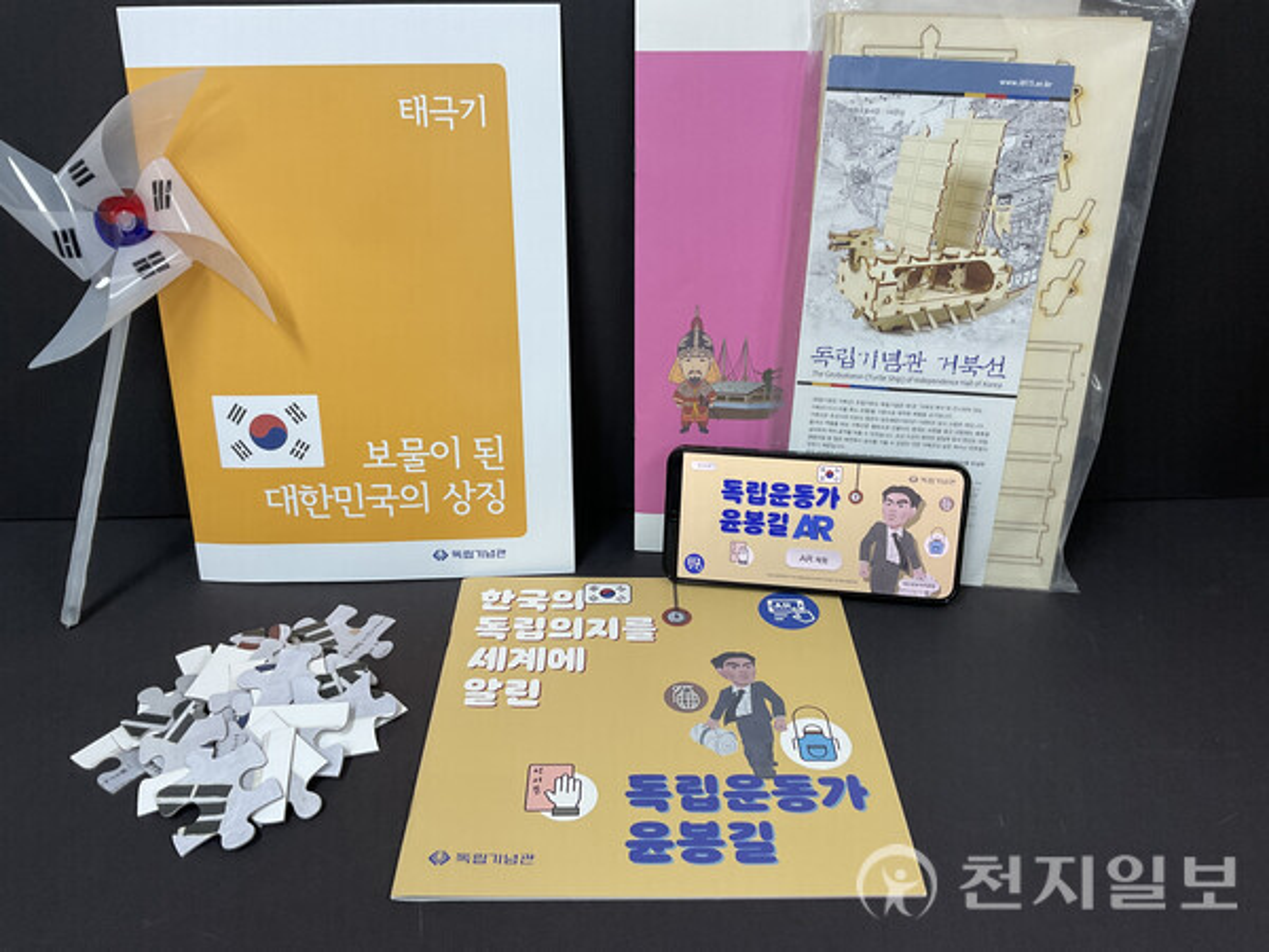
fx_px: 1063
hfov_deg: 61.7
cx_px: 634
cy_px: 476
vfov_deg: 48.2
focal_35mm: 29
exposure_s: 1/60
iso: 50
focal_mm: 3
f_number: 1.8
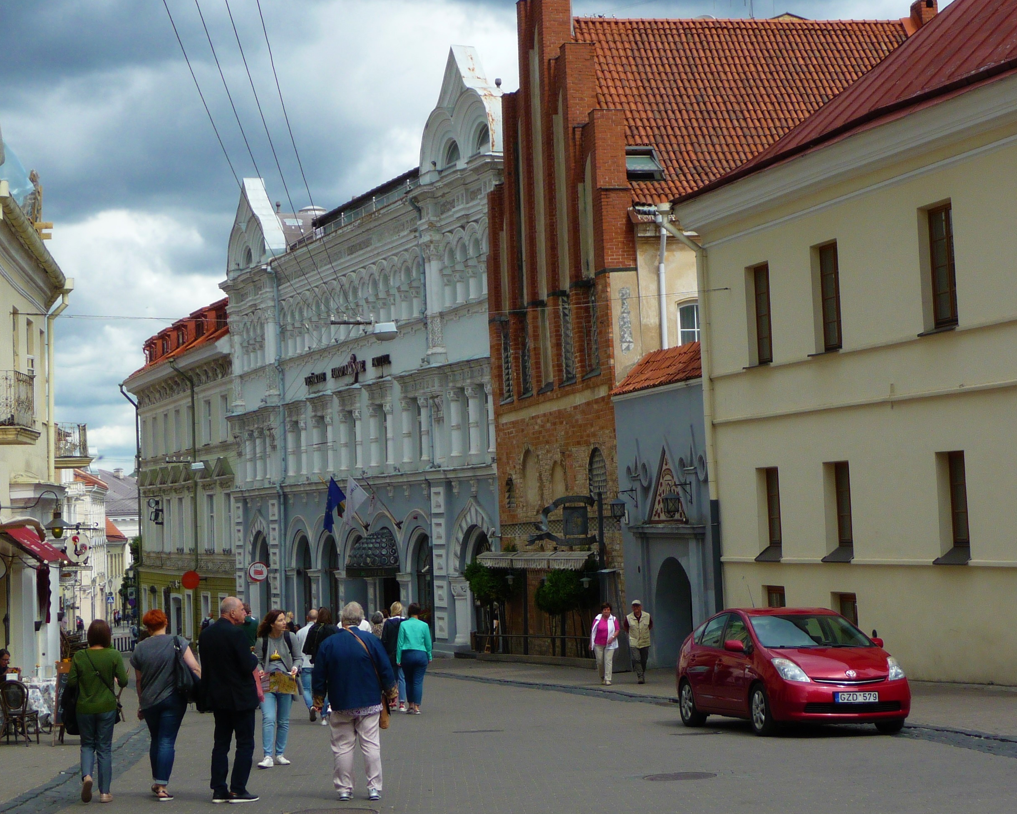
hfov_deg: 27.5
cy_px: 292
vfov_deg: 22.1
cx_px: 500
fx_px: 2077
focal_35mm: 69
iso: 100
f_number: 4.2
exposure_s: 1/500
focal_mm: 8.5
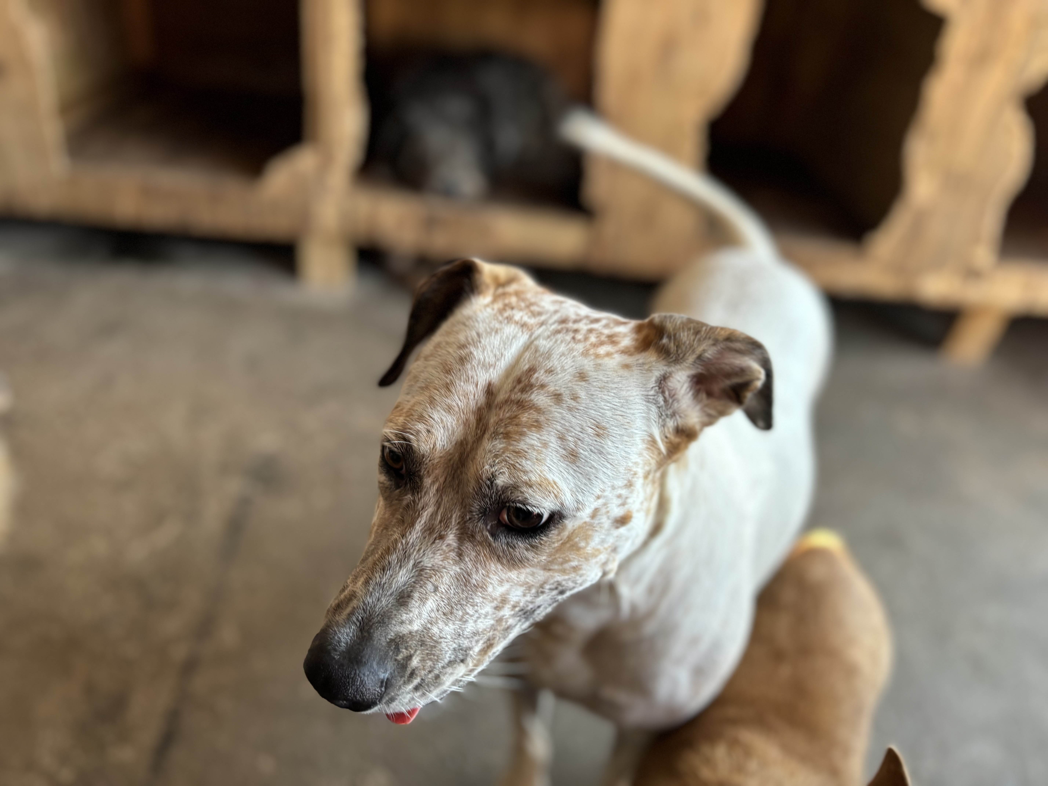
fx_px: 787
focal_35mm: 26
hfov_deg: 67.3
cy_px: 393
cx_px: 524
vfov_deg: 53.1
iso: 125
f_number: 1.6
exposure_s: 1/93
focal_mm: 5.96
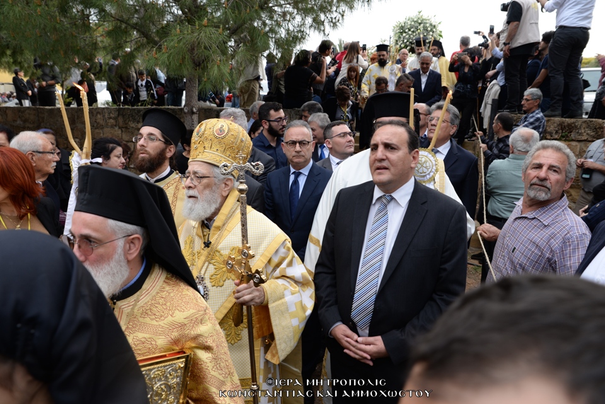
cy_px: 202
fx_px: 403
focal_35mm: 24
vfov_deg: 53.2
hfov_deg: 73.7
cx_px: 302
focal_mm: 24
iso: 125
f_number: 6.3
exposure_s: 1/80
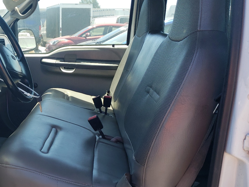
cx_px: 56
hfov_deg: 43.1
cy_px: 117
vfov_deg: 34.2
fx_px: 302
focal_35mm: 42
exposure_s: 1/625
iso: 50
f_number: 1.5
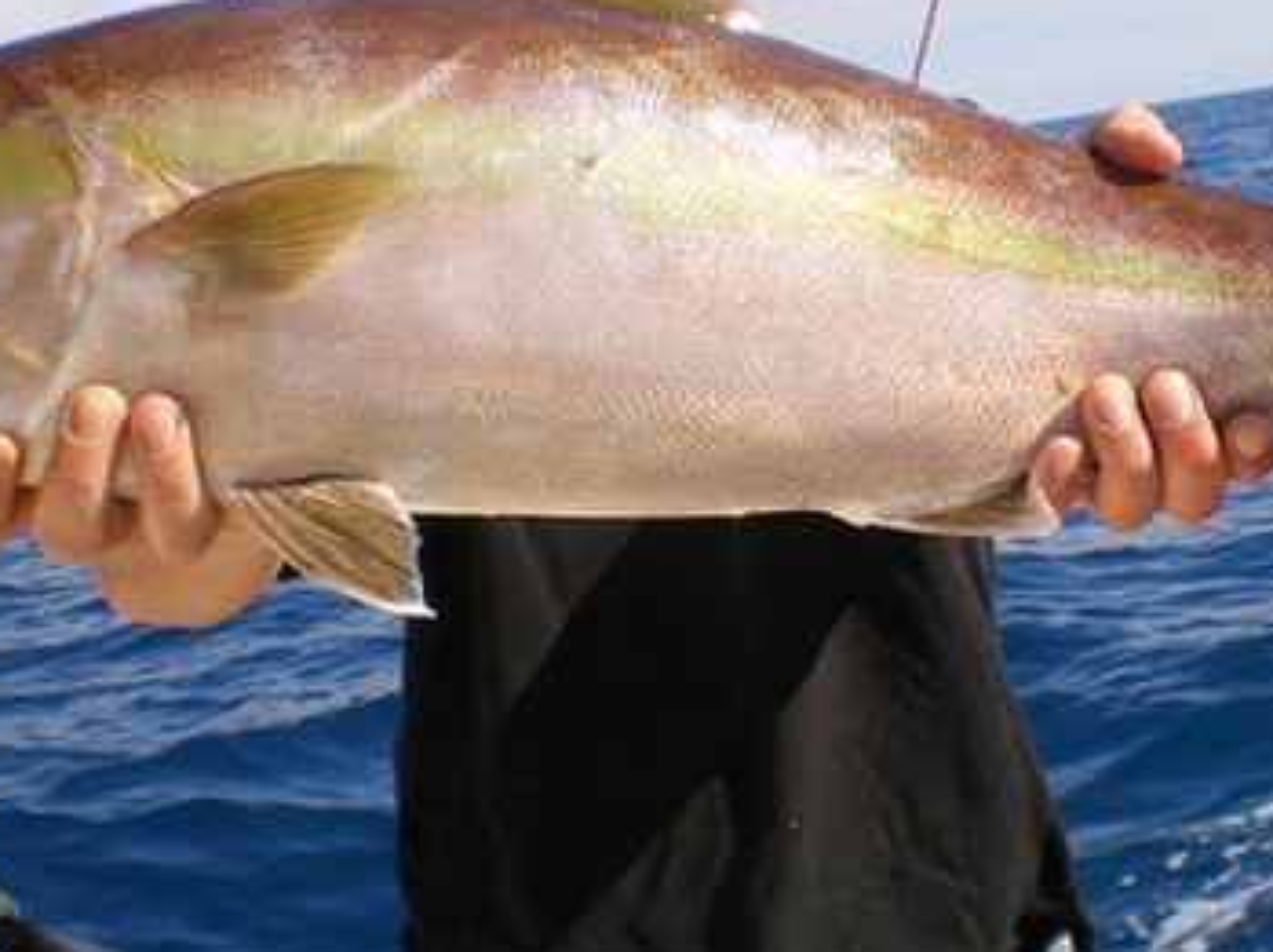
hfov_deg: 29.7
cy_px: 259
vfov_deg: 22.4
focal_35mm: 65
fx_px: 2388
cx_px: 813
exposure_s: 1/320
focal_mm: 6.3
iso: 50
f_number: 4.6
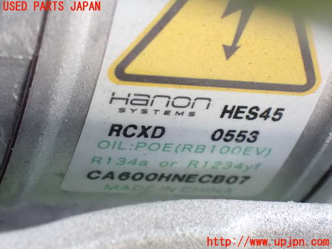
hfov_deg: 19.6
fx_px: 959
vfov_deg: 14.8
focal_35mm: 100
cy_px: 124
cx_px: 166
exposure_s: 1/50
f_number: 4.9
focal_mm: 18
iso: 1600
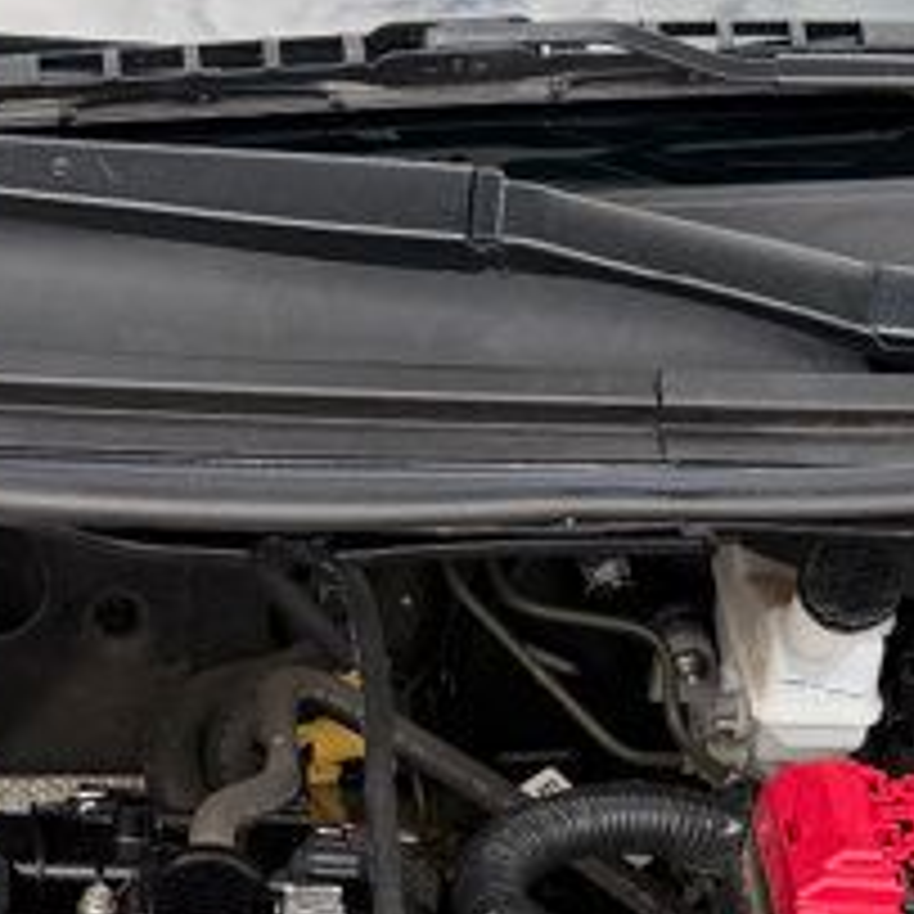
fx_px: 3196
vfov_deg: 15.5
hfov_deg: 16.2
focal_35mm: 107
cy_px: 1180
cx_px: 221
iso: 100
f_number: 1.78
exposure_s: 1/660
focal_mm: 6.76
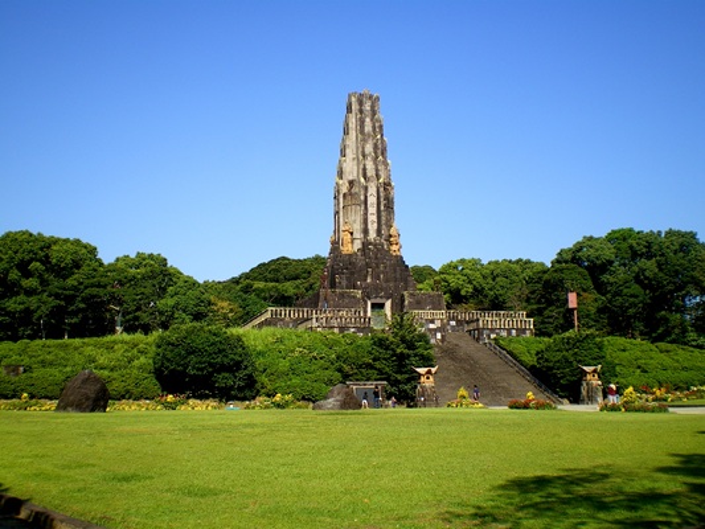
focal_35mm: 38
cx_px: 352
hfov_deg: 49.0
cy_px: 264
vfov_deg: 37.7
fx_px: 774
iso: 64
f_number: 4.6
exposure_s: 1/320
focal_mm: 6.3
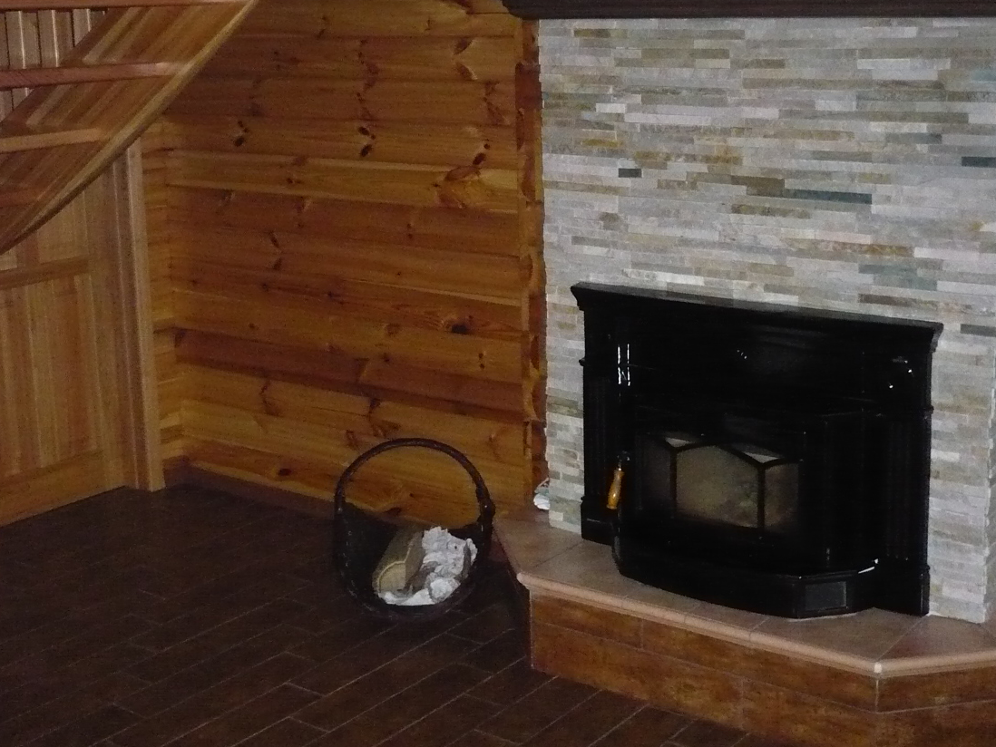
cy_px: 259
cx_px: 482
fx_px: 1468
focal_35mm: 51
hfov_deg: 37.5
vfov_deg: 28.4
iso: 640
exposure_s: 1/30
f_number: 2.8
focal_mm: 5.8
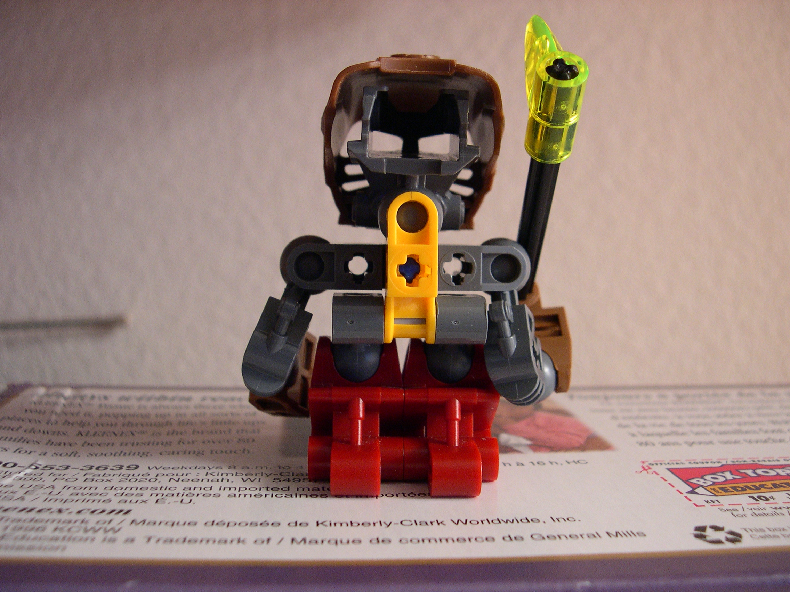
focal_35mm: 38
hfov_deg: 49.0
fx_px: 867
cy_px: 296
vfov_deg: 37.7
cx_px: 395
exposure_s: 1/4.5
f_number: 2.8
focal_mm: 8
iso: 324
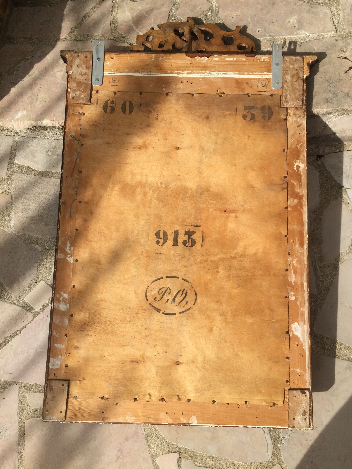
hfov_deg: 48.2
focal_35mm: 29
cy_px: 234
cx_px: 176
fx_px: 393
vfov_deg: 61.7
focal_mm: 4.15
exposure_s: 1/2198
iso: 32
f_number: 2.2
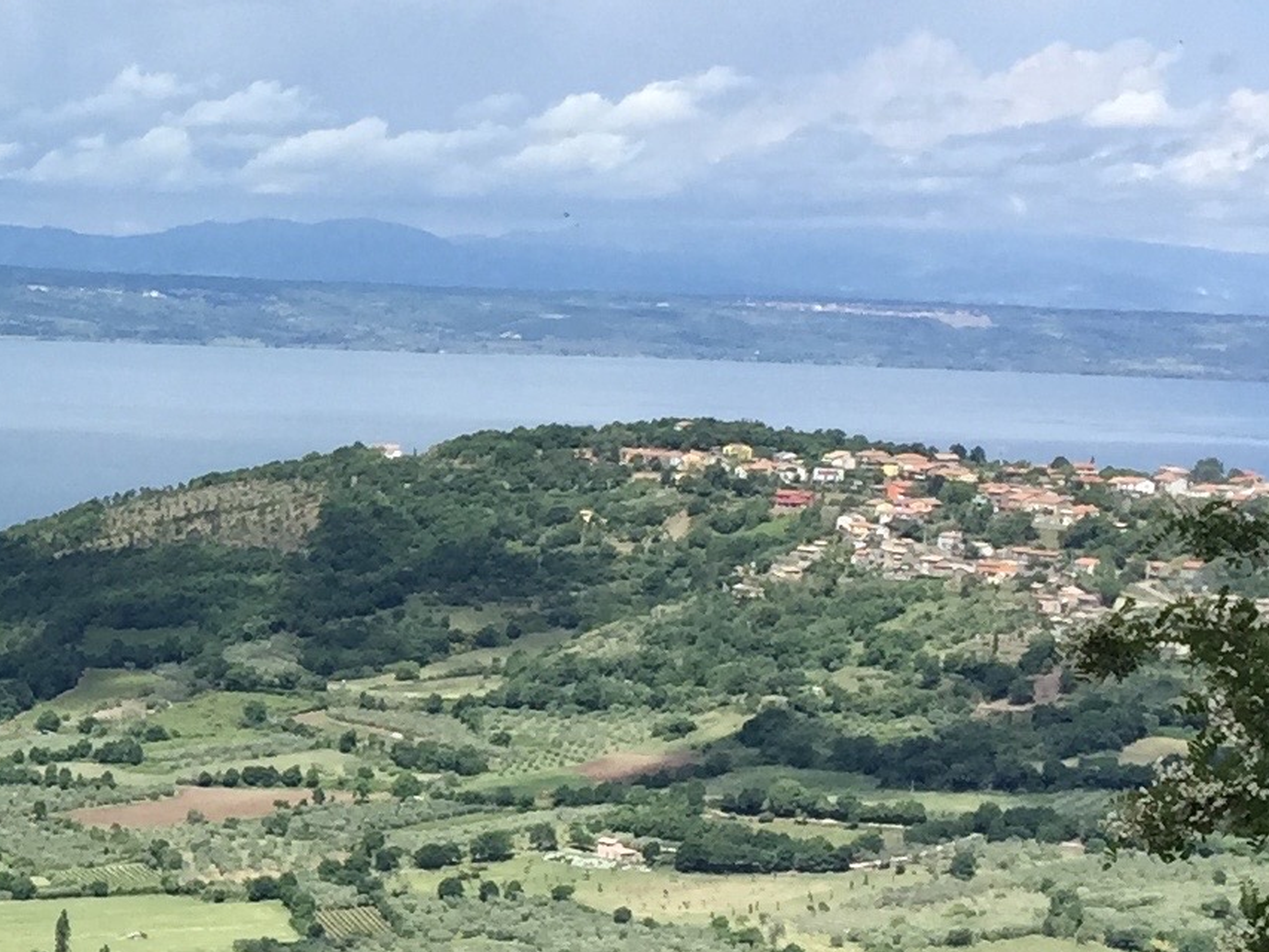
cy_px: 607
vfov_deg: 13.3
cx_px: -507
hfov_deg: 16.5
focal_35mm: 111
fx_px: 4070
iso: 32
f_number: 2.2
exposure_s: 1/1883
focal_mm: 4.15
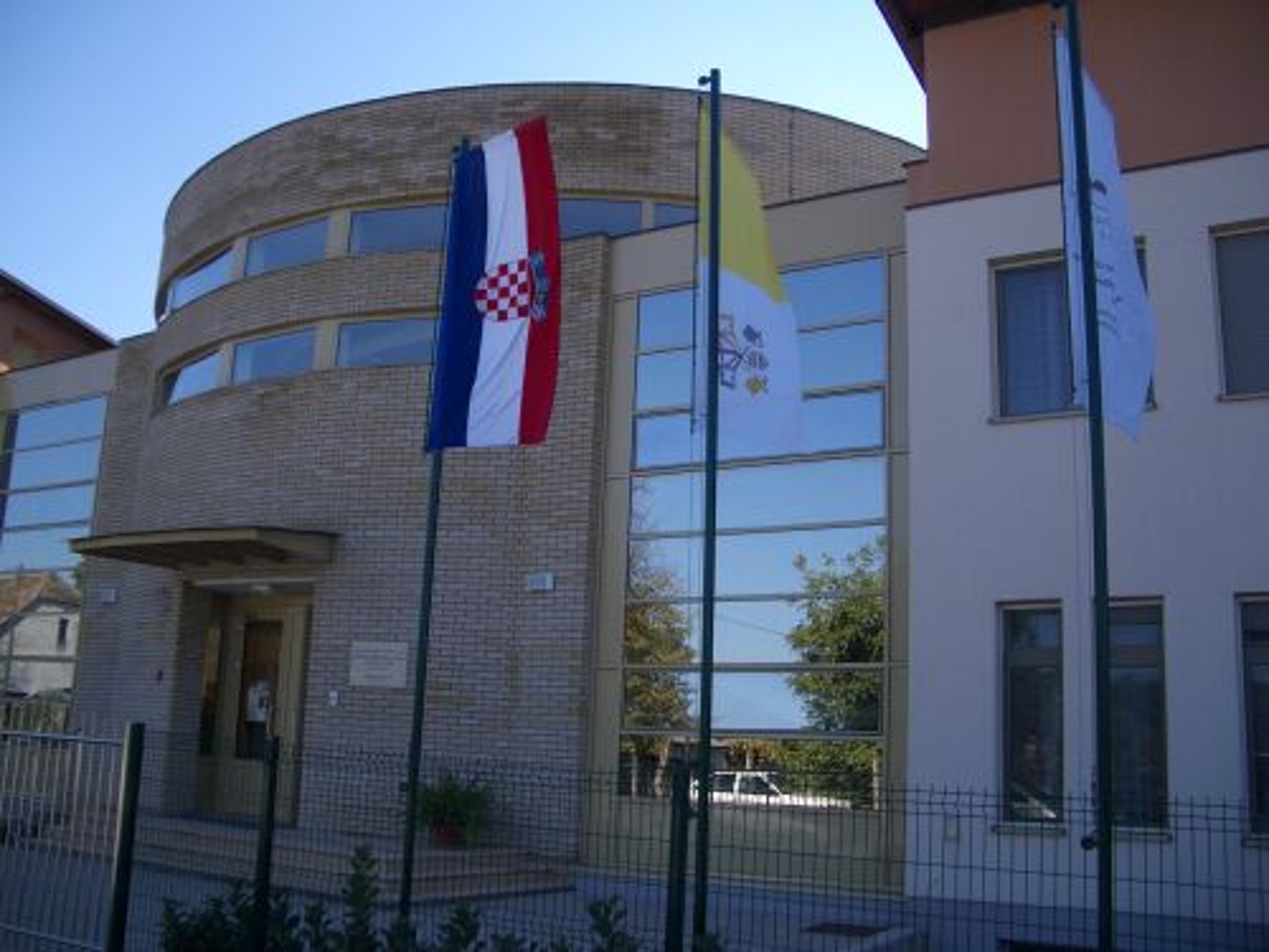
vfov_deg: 40.7
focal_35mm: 35
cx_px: 634
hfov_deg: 52.6
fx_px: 1283
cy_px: 476
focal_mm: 5.8
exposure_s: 1/800
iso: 50
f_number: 2.6
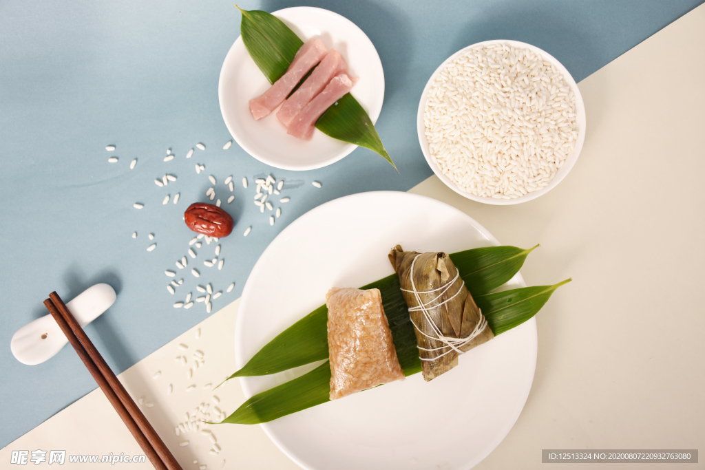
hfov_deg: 53.1
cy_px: 235
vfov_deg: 36.9
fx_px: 705
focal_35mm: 36
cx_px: 352
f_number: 3.8
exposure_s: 1/200
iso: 100
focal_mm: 24
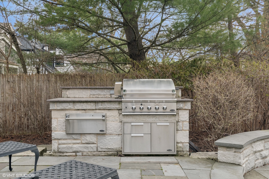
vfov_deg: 36.9
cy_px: 90
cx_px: 134
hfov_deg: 53.1
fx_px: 269
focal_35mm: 36
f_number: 9
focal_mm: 24
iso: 200
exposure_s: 1/100
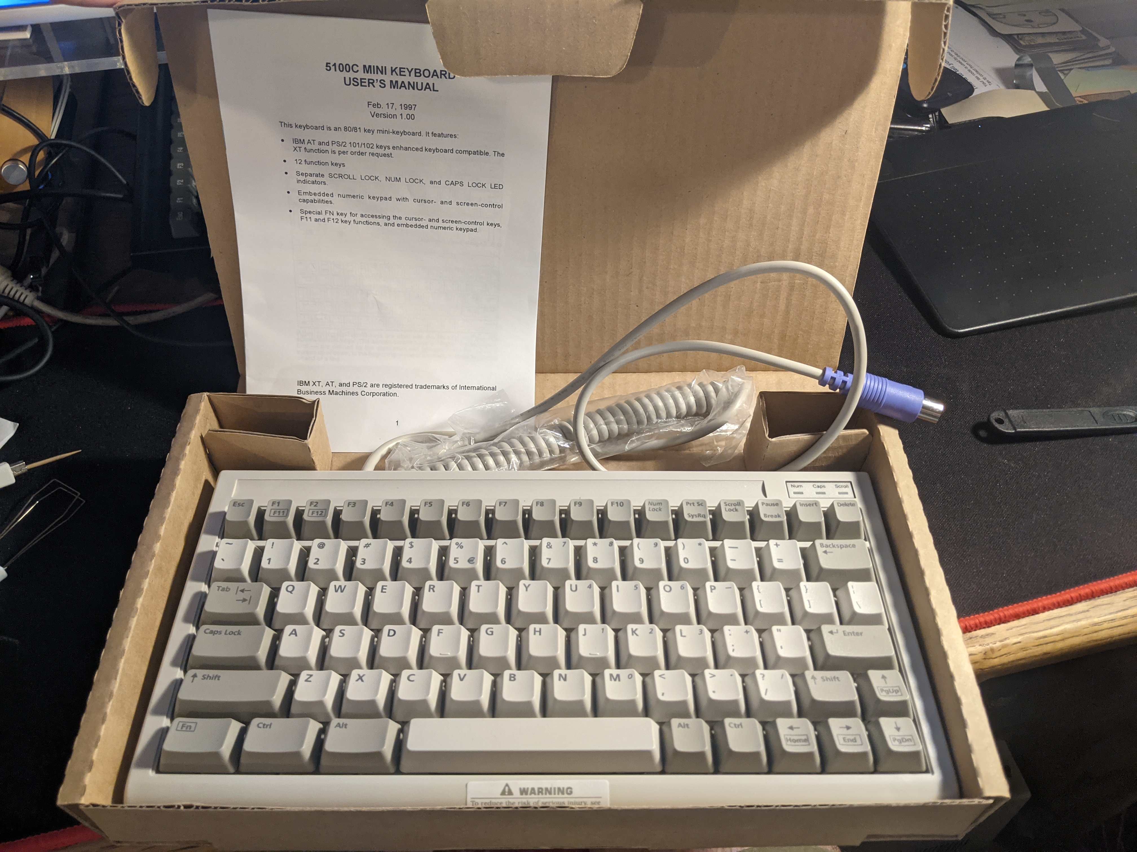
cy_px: 426
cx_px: 568
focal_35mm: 27
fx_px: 887
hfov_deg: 65.3
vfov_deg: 51.4
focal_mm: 4.44
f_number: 1.8
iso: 196
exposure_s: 1/50
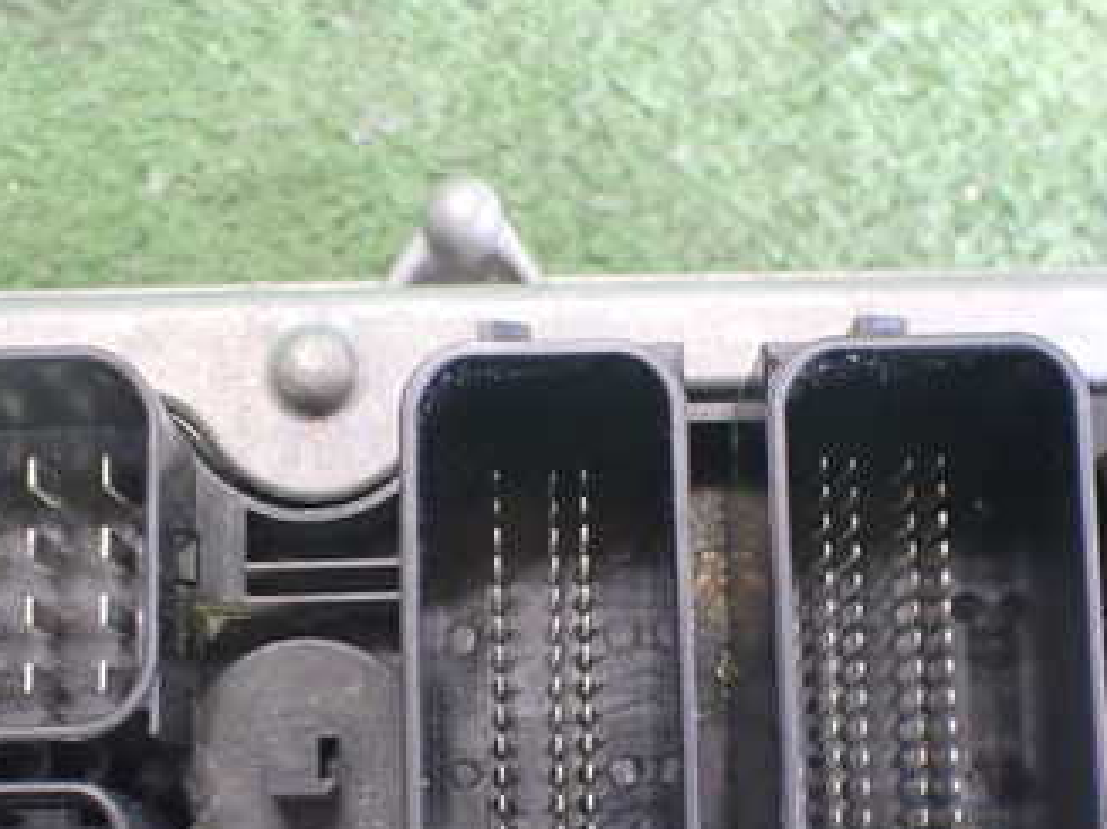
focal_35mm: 55
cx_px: 454
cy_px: 636
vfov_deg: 26.2
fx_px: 1758
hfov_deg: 34.9
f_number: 2.3
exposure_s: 1/40
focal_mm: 5.4
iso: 800
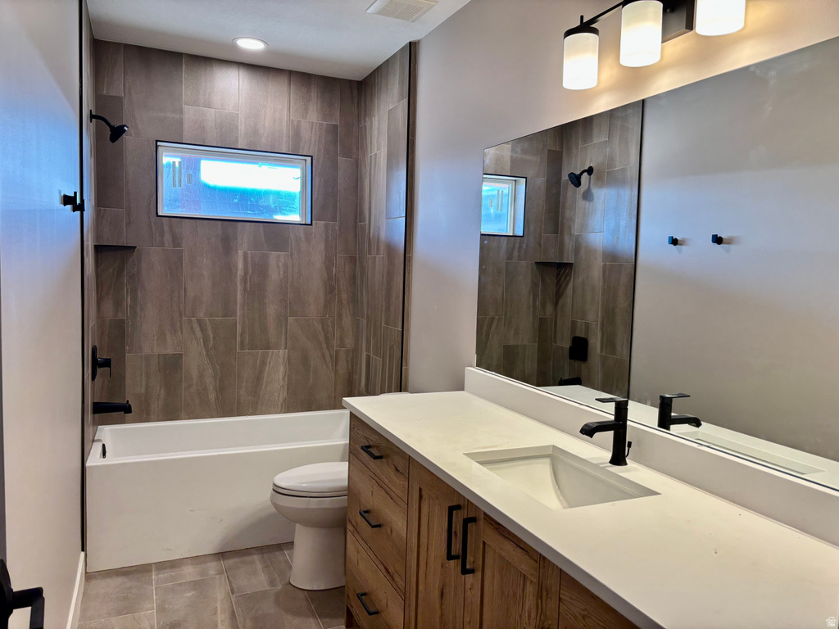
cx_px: 420
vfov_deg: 53.1
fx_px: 630
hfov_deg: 67.3
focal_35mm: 26
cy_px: 314
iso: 80
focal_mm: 5.96
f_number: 1.6
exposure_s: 1/120
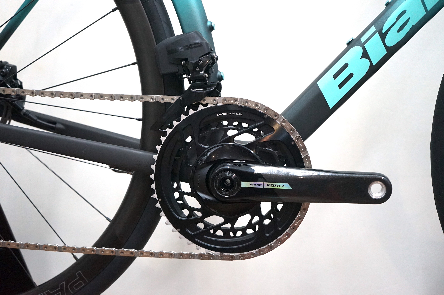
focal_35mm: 46
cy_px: 148
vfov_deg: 29.2
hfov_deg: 42.8
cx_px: 222
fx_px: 567
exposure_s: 1/160
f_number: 4.5
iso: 4000
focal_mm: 46
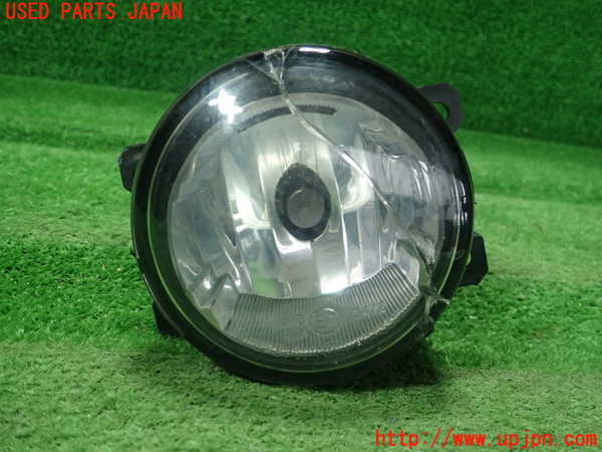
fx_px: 522
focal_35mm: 30
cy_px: 226
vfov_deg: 46.8
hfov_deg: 60.0
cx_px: 301
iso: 320
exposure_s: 1/125
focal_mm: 5.5
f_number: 2.3
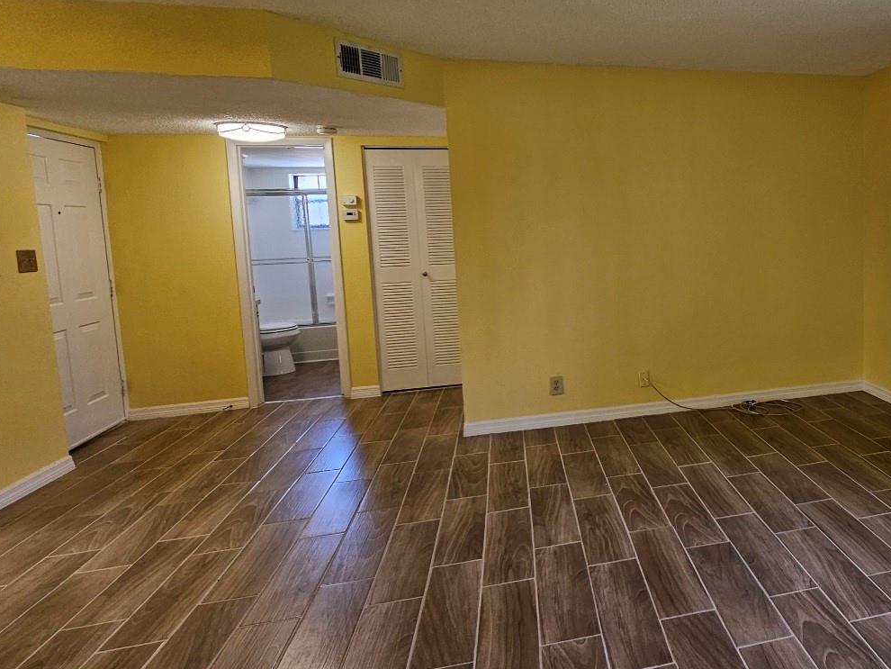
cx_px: 663
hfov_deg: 73.7
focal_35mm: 21
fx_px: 541
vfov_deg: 62.9
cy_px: 266
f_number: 2.2
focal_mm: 2.2
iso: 160
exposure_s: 1/60.2
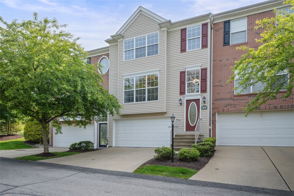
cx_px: 147
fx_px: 180
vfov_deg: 57.2
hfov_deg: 78.6
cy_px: 98
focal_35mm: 22
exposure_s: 1/100
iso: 400
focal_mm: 22
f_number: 8
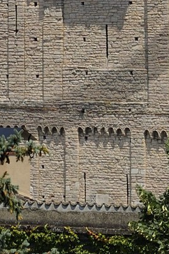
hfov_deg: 3.8
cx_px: -32
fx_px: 2556
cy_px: -156
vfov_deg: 5.6
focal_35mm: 362
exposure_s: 1/250
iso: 200
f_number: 10
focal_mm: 60
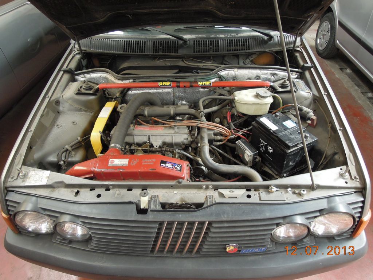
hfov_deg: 71.6
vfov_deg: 56.8
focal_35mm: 24
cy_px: 140
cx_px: 186
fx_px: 259
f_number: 2.8
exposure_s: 1/30
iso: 200
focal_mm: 4.3
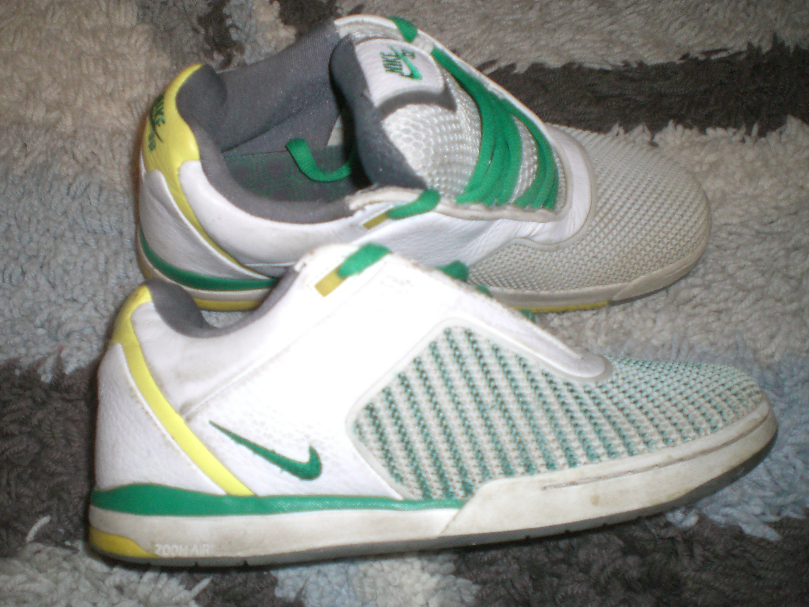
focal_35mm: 38
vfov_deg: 37.7
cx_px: 404
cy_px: 304
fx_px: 888
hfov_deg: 49.0
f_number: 3.1
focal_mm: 6.3
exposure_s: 1/60
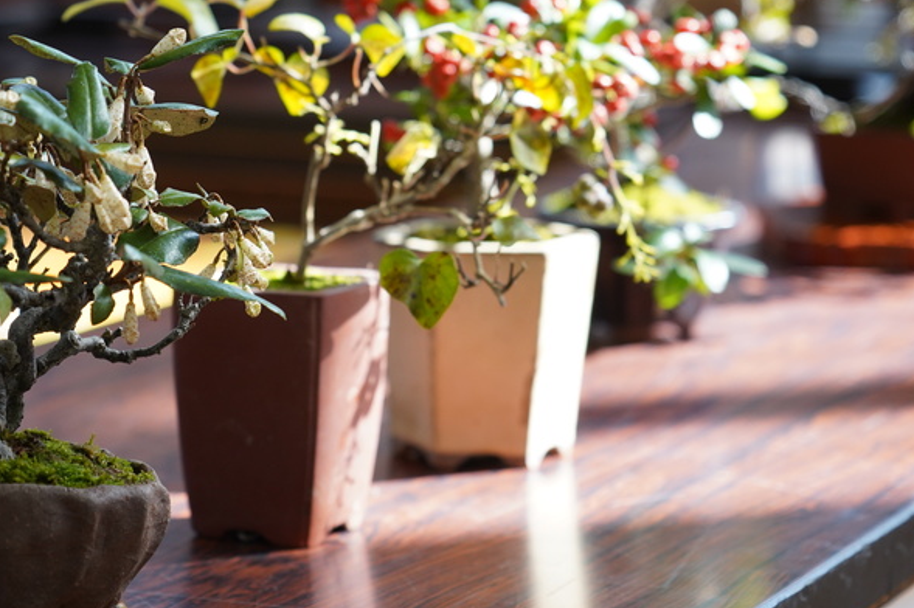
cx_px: 329
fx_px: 3654
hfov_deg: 14.2
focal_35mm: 144
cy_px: 230
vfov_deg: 9.5
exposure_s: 1/320
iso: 1250
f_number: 6.3
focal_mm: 106
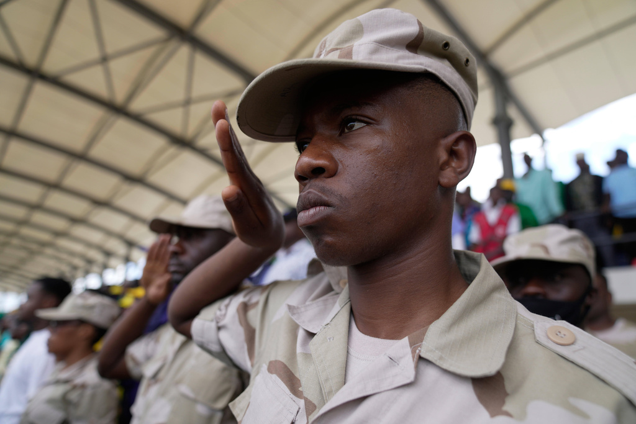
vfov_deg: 53.1
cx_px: 318
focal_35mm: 24
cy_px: 212
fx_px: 424
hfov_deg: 73.7
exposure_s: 1/800
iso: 200
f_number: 2.8
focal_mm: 24
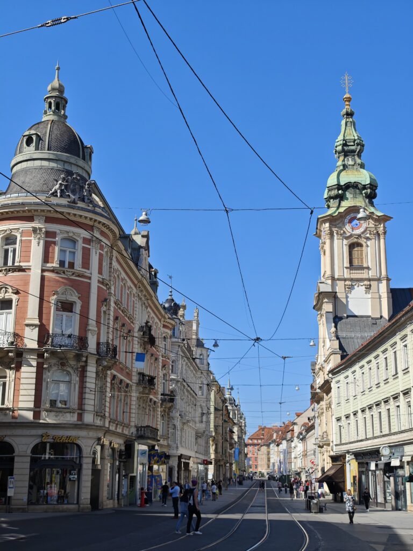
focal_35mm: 46
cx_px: 206
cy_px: 276
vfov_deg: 41.2
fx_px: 732
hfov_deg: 31.5
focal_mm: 8.72
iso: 51
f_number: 2
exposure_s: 1/1774
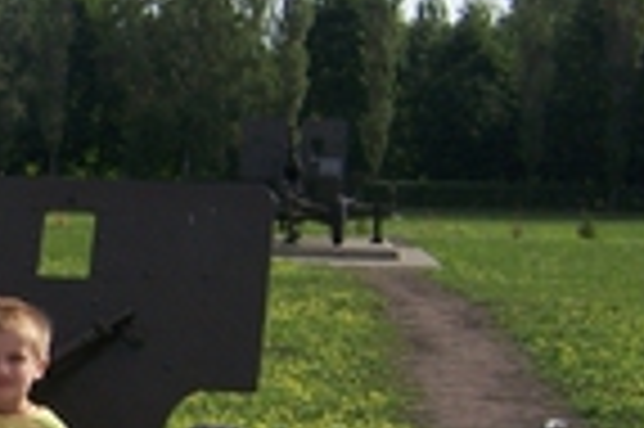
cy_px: 284
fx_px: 1930
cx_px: -338
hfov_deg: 17.0
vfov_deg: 12.6
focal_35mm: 108
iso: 80
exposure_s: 1/750
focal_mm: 5.5
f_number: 4
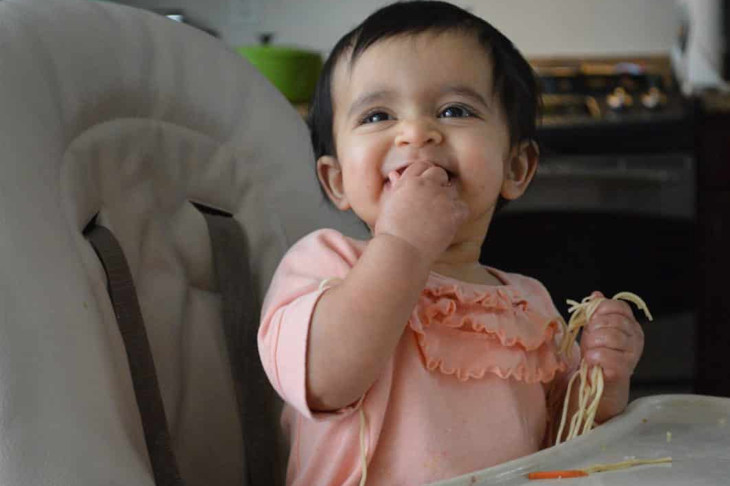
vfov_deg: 16.0
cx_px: 380
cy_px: 268
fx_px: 1722
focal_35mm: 85
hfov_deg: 23.9
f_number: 5.6
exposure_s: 1/250
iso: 3200
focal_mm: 50
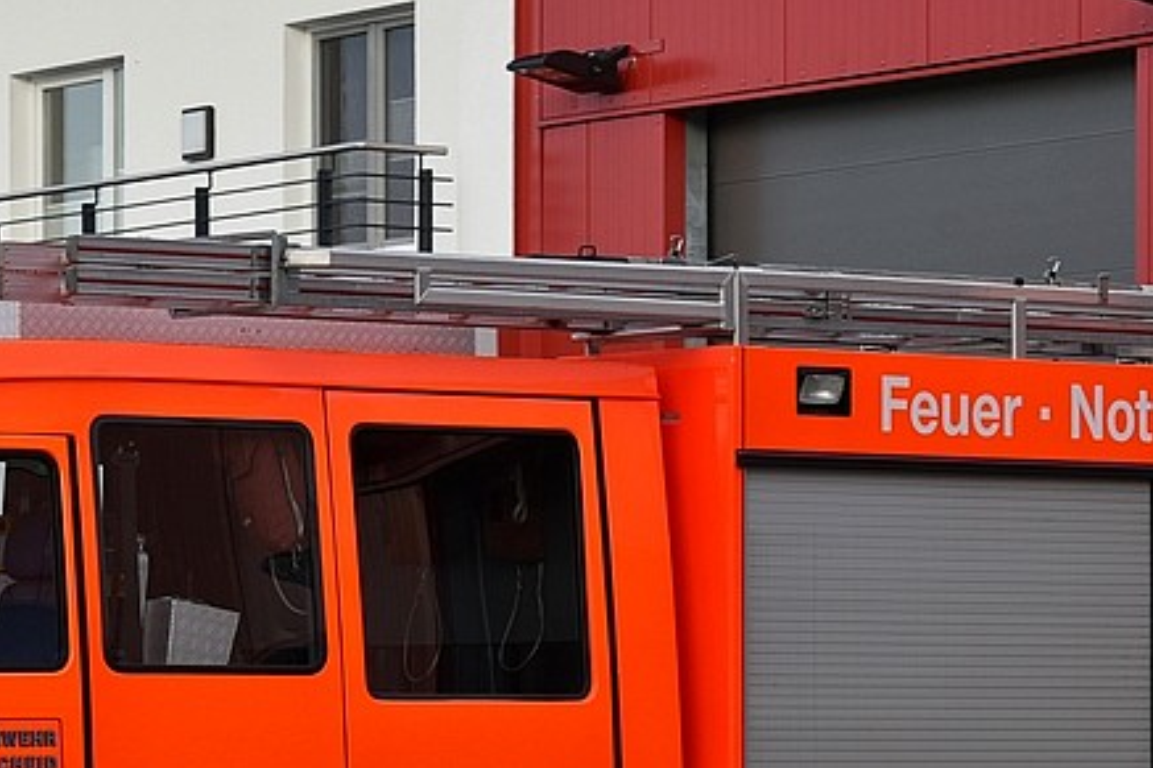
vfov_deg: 7.8
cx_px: 401
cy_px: 702
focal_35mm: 175
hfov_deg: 11.7
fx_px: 5602
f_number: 8
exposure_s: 1/250
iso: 320
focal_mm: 85
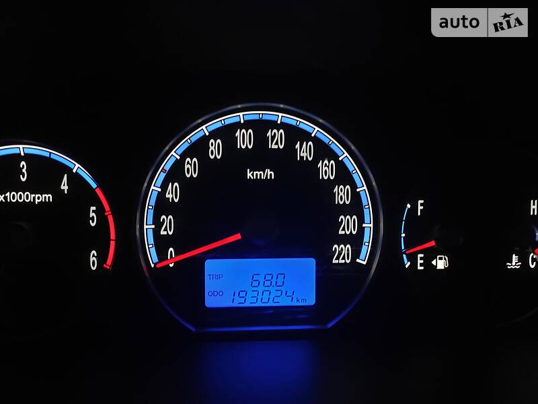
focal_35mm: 25
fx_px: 389
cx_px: 269
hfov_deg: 69.4
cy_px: 202
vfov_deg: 54.9
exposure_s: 1/25
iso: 1561
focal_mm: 4.7
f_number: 1.8
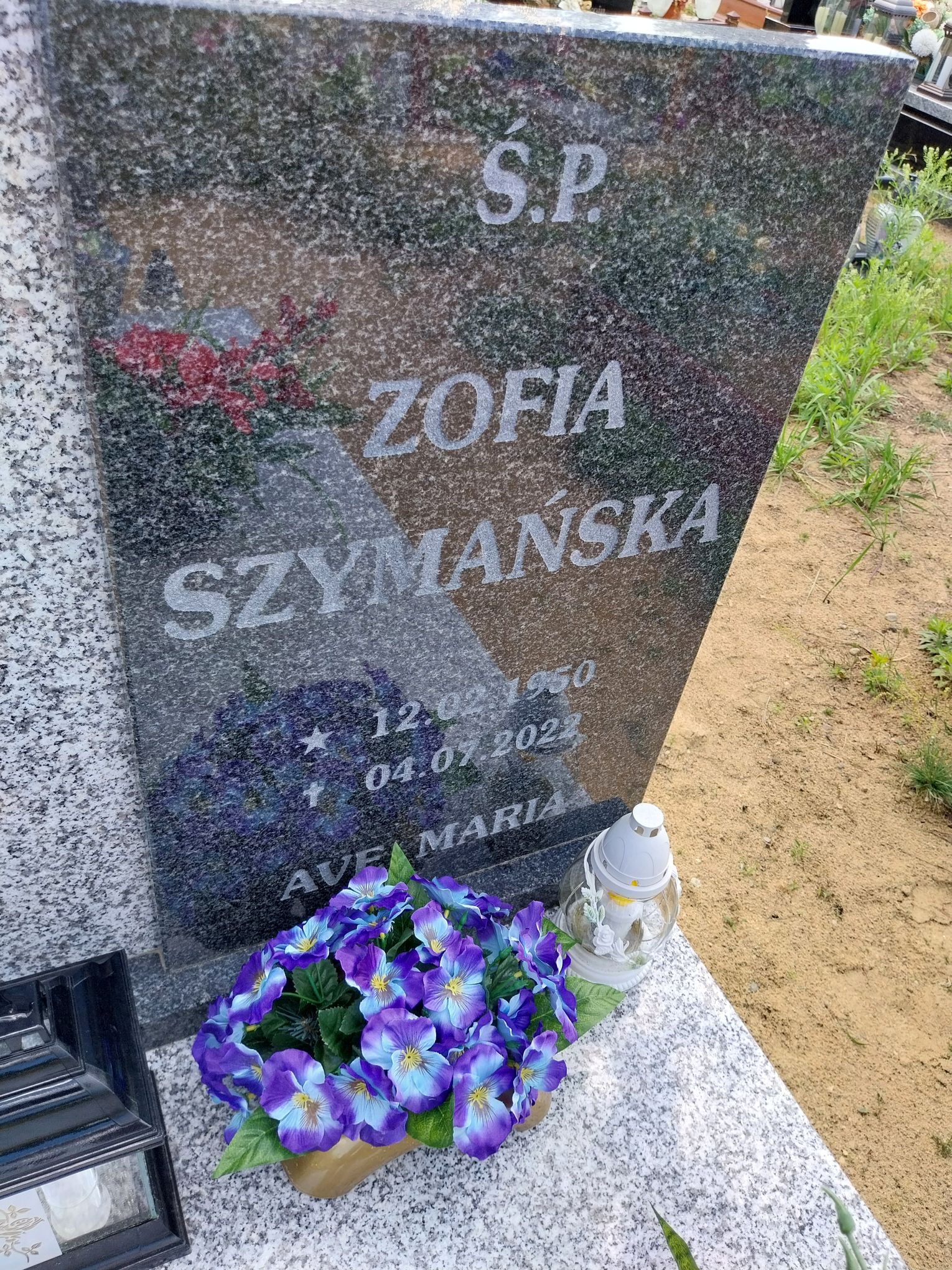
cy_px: 635
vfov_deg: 67.3
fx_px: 953
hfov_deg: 53.1
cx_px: 476
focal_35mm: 26
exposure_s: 1/168
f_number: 1.8
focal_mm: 4
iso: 25
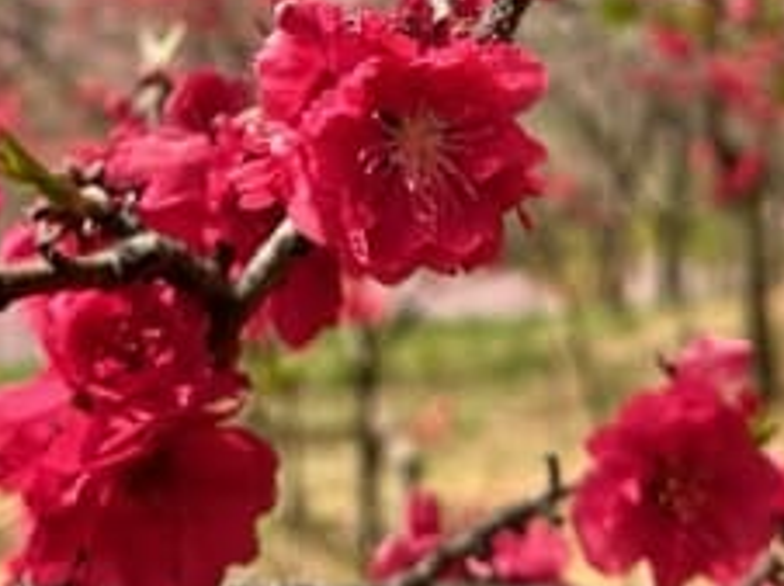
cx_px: 326
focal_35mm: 68
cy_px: -49
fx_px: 1538
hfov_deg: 28.5
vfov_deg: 20.6
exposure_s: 1/3247
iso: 80
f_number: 1.78
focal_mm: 6.86
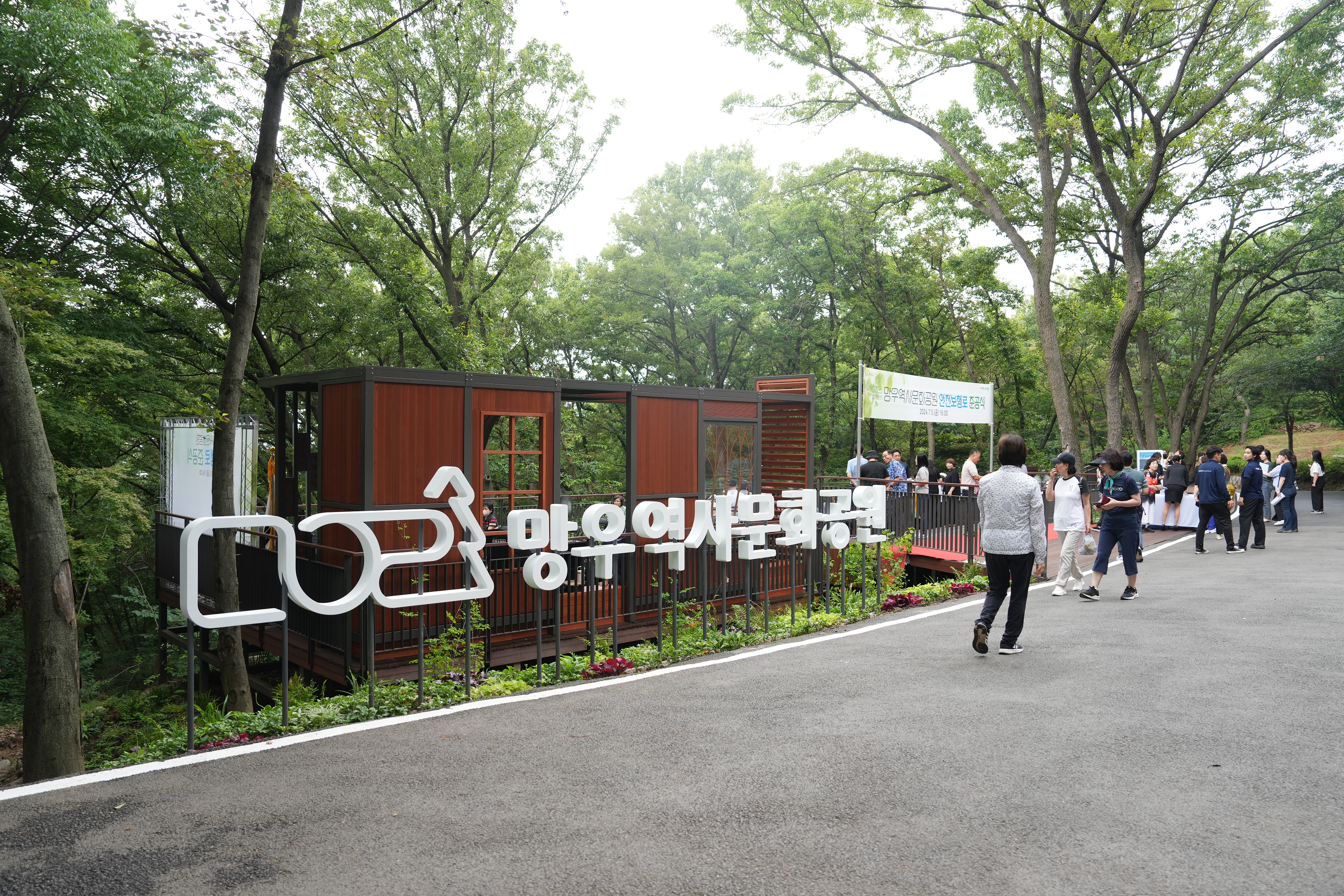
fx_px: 896
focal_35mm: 24
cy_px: 448
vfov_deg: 53.1
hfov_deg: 73.7
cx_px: 672
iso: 250
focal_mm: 24
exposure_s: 1/200
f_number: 3.5
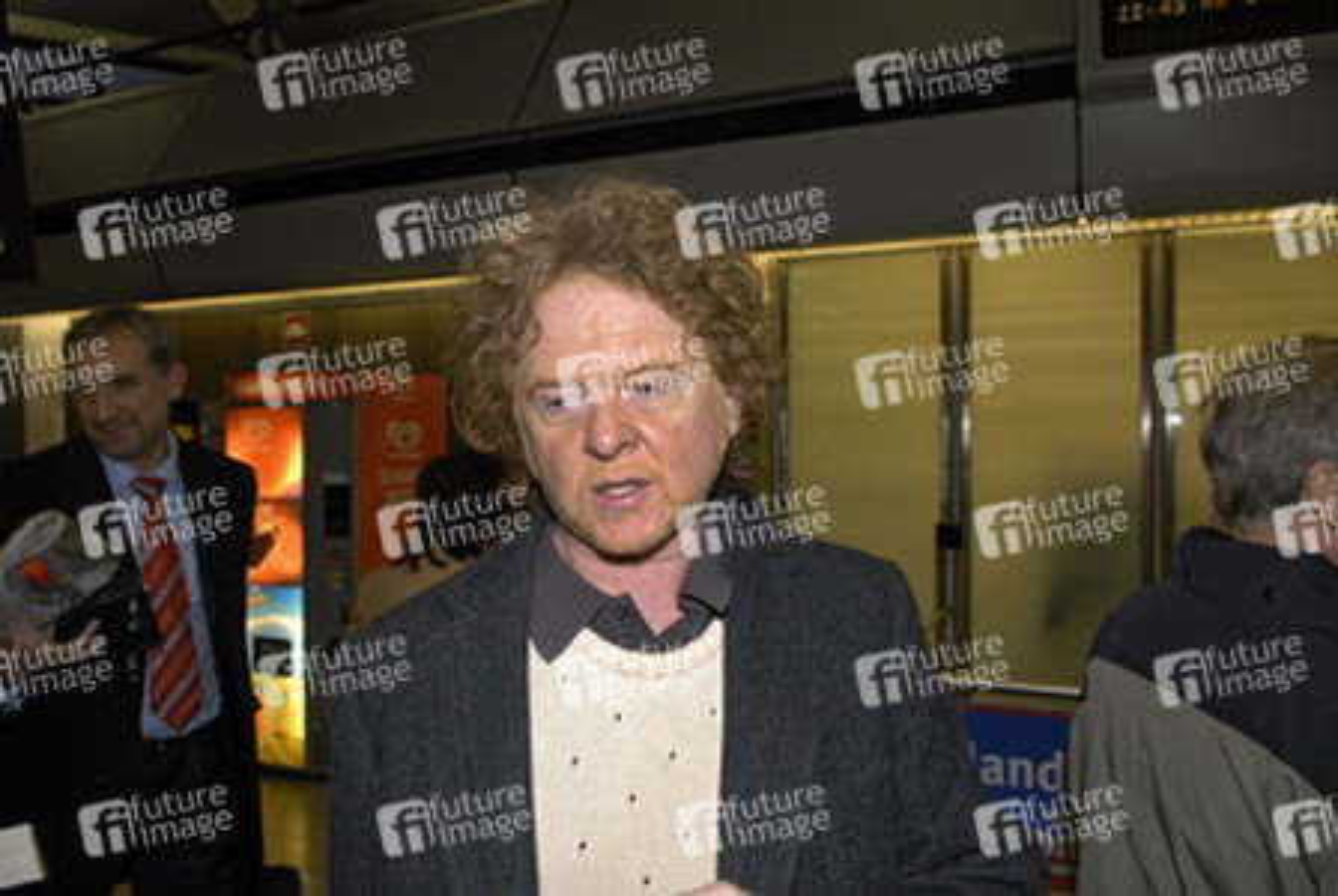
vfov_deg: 48.1
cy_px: 448
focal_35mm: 27
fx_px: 1005
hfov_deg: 67.3
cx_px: 669
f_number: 5
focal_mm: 18
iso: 500
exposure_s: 1/100
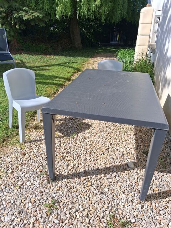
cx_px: 86
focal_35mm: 27
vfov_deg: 65.3
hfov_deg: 51.4
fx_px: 178
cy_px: 114
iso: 20
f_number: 1.8
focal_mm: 4
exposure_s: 1/498
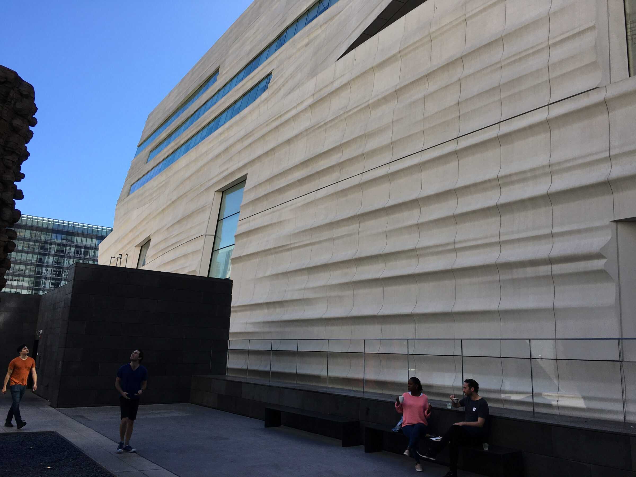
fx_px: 533
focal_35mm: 29
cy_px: 238
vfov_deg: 48.2
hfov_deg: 61.7
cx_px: 318
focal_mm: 4.15
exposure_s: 1/1131
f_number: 2.2
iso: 25
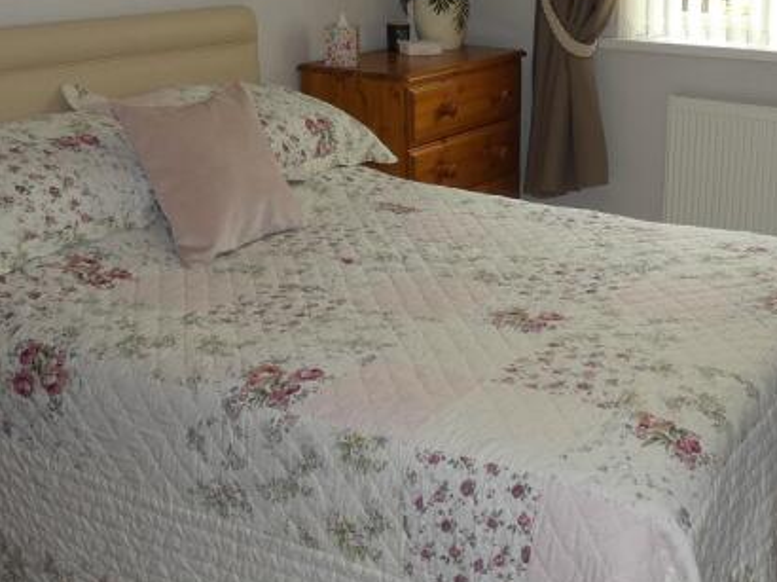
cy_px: 212
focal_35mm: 50
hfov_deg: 37.4
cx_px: 574
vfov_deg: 29.0
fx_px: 1122
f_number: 2.8
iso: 100
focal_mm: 3.6
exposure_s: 1/60
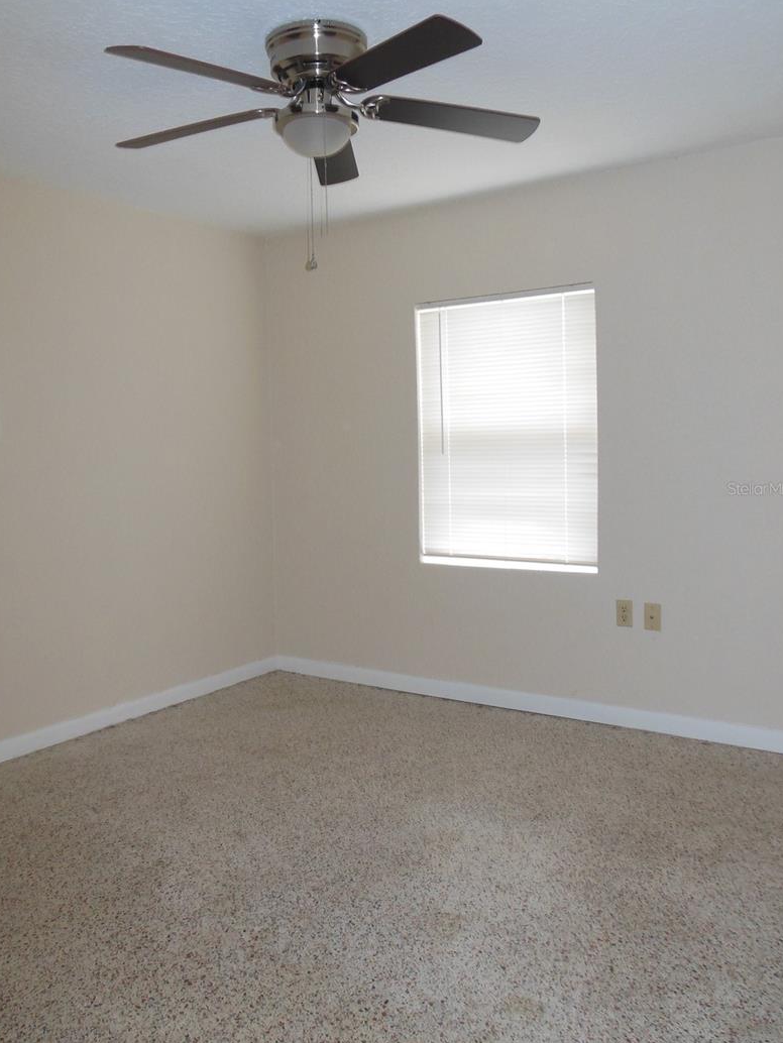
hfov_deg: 48.1
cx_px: 345
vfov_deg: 61.6
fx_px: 874
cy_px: 488
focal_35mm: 29
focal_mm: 4.5
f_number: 3.2
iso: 200
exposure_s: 1/25
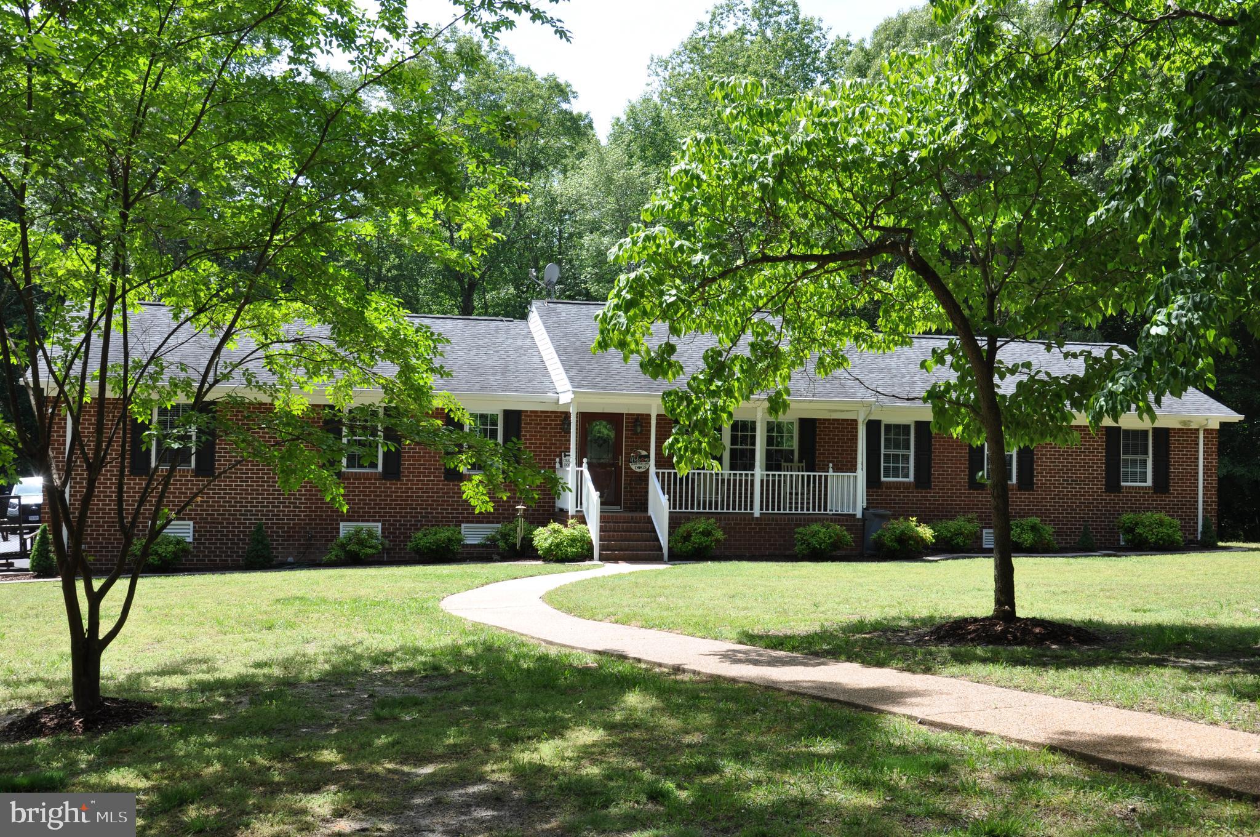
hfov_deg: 46.5
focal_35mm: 42
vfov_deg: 31.8
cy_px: 418
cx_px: 630
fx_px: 1468
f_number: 10
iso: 200
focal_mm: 28
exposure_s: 1/100
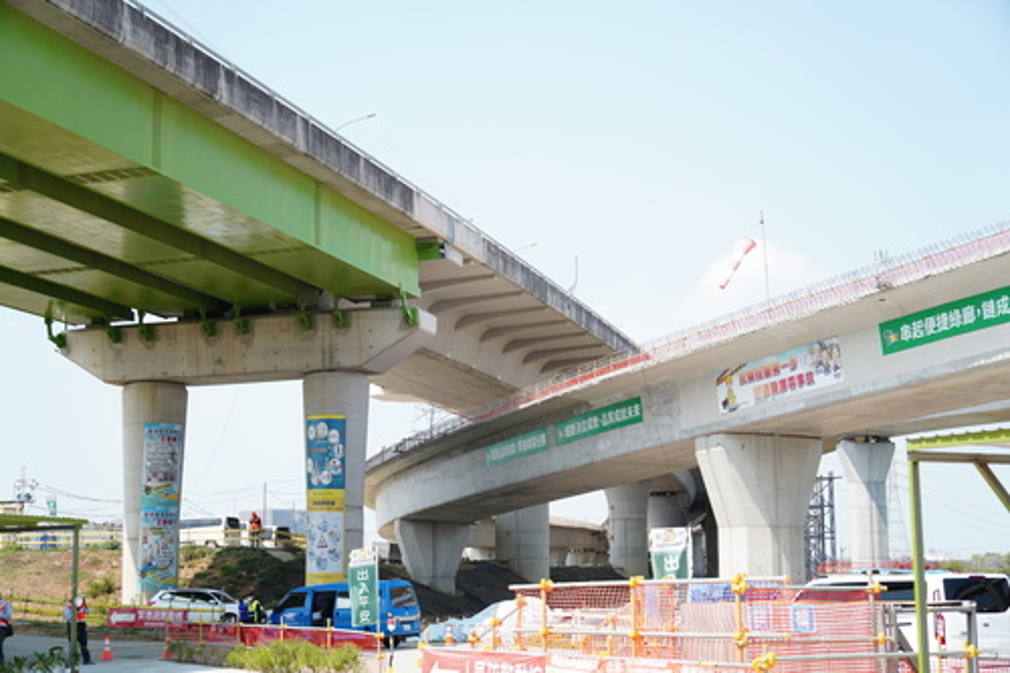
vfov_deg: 23.2
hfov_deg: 34.2
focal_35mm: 58
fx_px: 1641
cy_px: 336
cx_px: 505
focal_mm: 39
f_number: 2.8
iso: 100
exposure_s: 1/1000
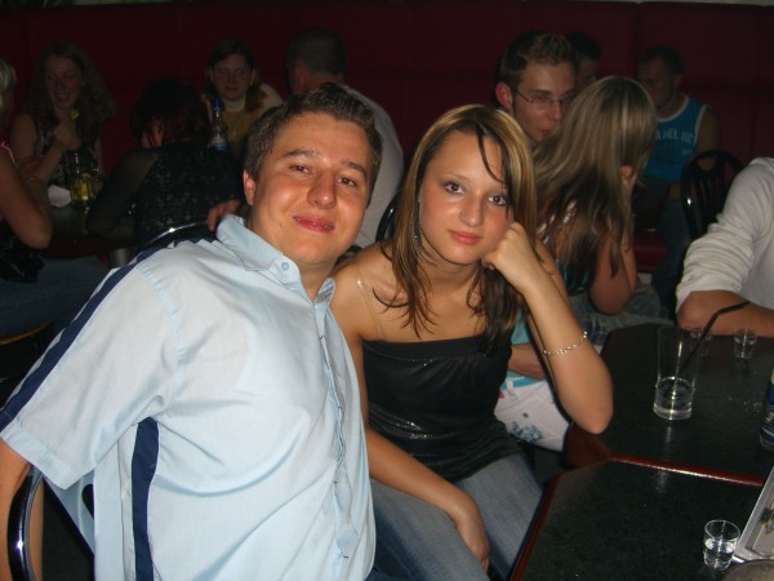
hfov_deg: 49.0
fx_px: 850
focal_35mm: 38
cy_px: 290
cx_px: 387
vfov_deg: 37.7
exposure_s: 1/60
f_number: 2.8
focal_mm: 7.9
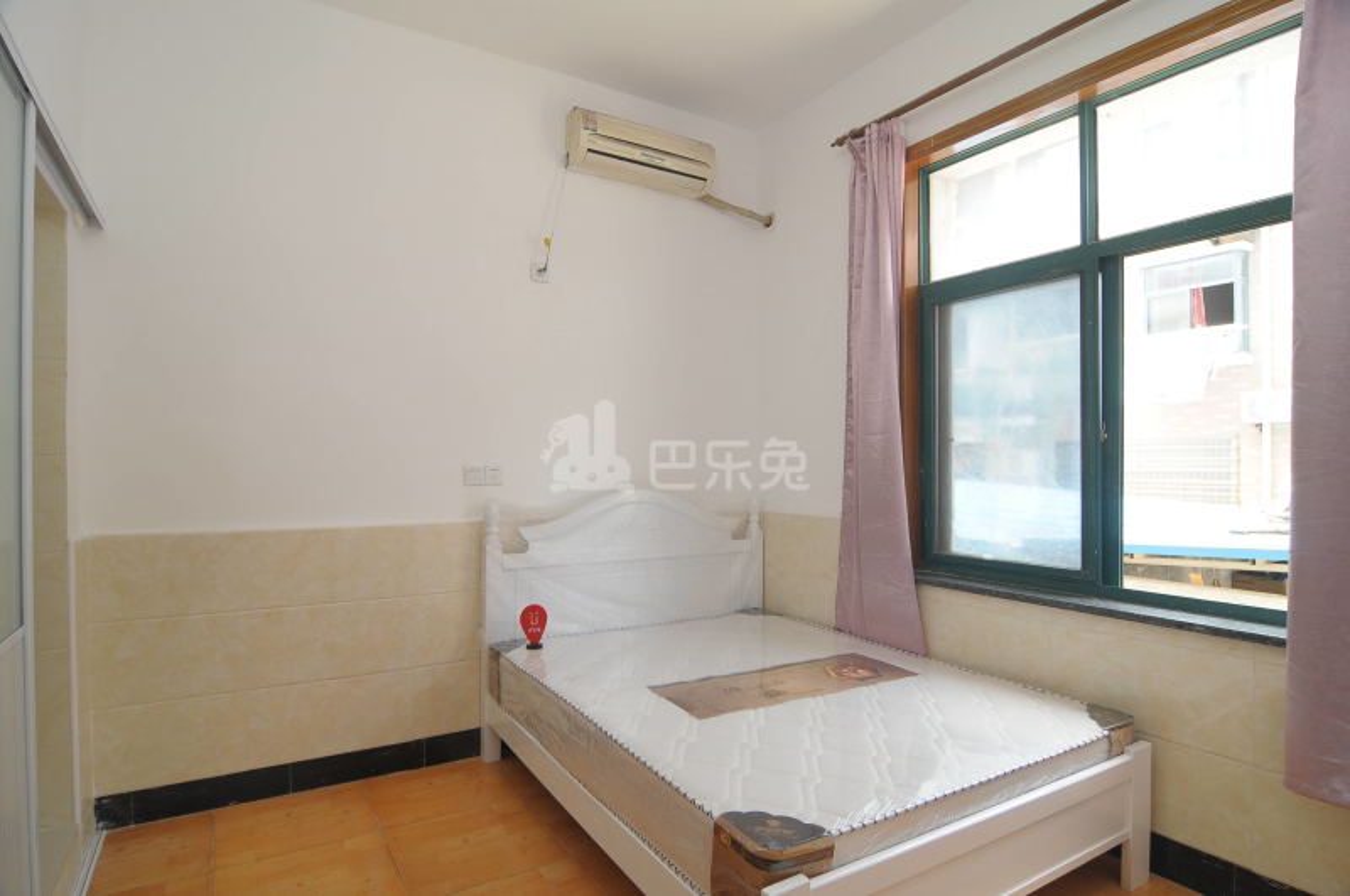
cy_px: 448
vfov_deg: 67.2
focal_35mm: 18
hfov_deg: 90.1
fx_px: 674
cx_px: 675
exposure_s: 1/60
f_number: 6.3
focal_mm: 12
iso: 500
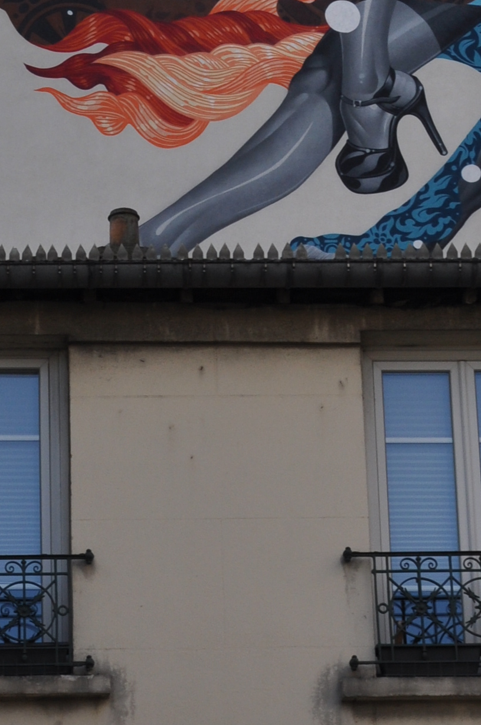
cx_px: 173
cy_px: -302
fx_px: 4845
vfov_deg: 8.4
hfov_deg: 5.7
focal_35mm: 241
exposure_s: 1/320
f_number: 9
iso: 200
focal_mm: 46
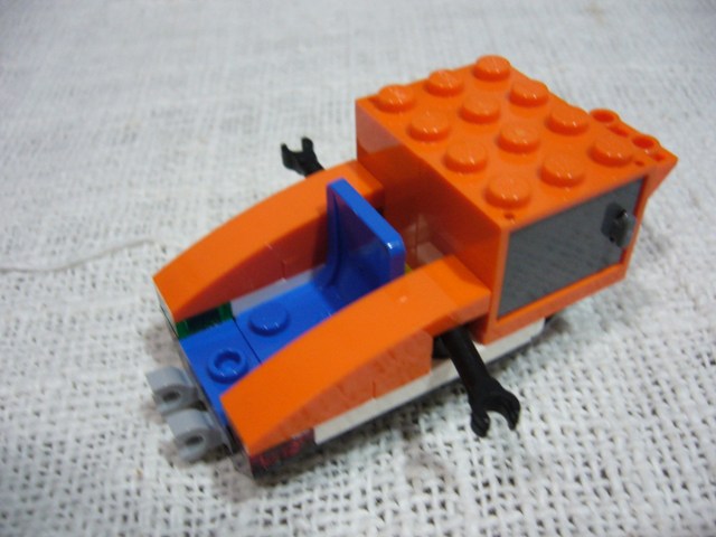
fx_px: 724
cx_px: 358
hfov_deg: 52.6
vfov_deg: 40.7
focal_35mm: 35
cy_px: 268
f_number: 2.8
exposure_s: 1/8
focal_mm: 5.8
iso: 200
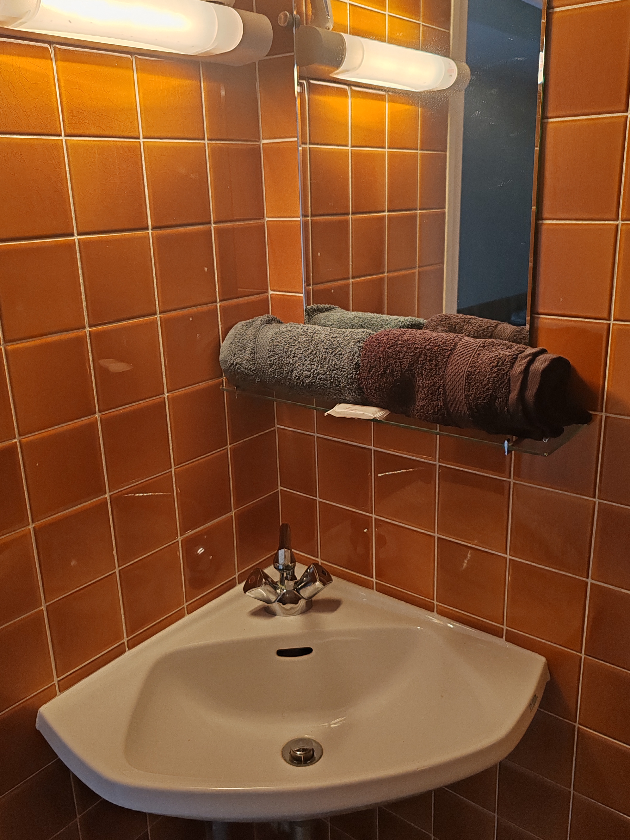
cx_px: 315
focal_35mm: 31
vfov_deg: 58.4
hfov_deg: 45.4
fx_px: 752
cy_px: 420
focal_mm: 6.12
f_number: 1.9
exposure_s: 1/100
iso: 640
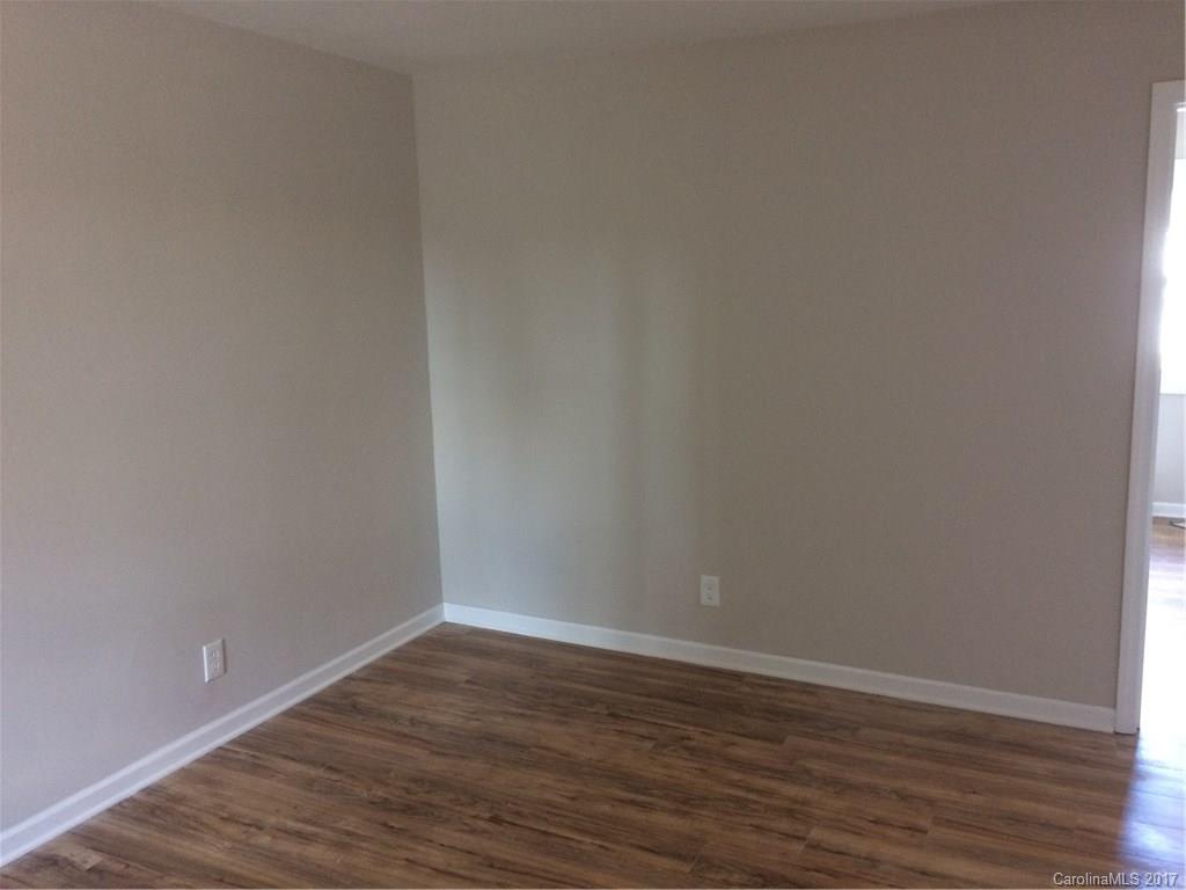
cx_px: 593
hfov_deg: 61.7
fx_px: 994
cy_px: 445
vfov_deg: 48.2
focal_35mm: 29
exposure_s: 1/30
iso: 160
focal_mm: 4.15
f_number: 2.2
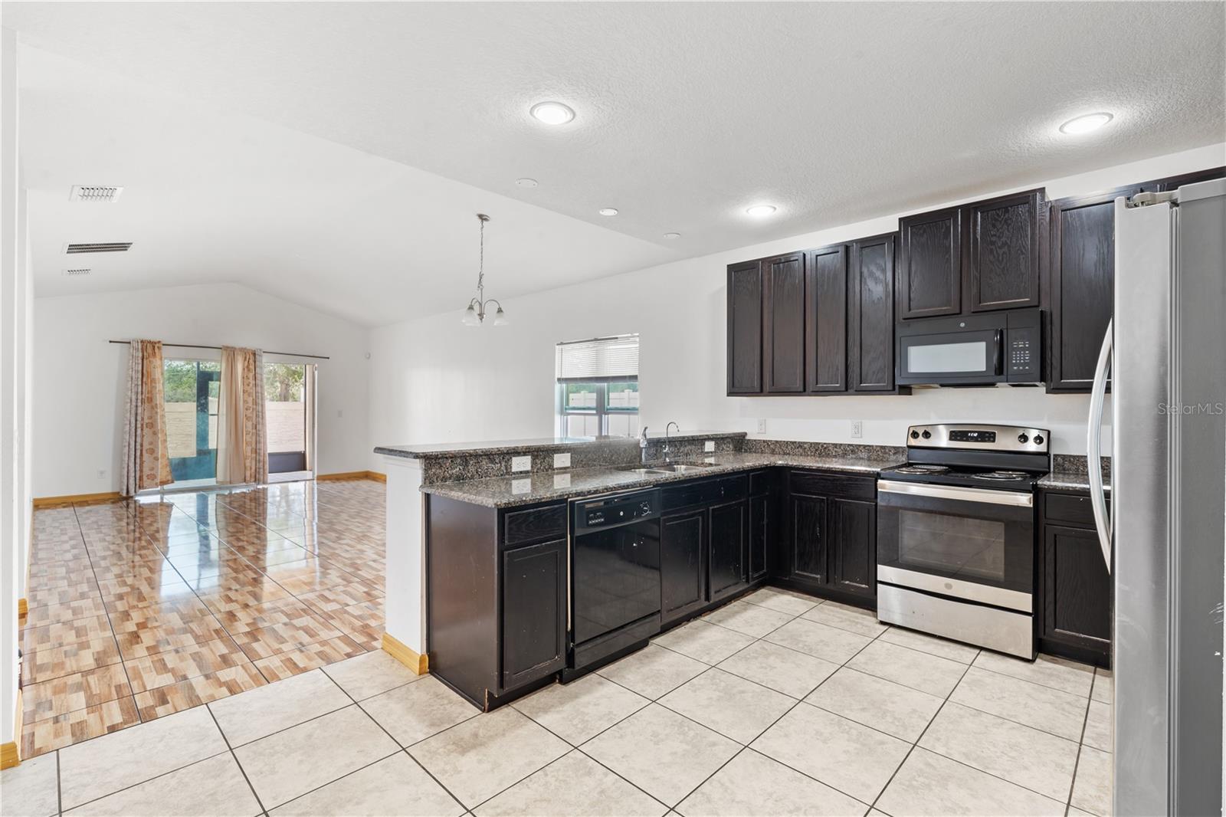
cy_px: 408
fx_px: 579
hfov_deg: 93.3
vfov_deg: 70.4
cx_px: 613
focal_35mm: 17
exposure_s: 3.2
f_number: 13
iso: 200
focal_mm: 17
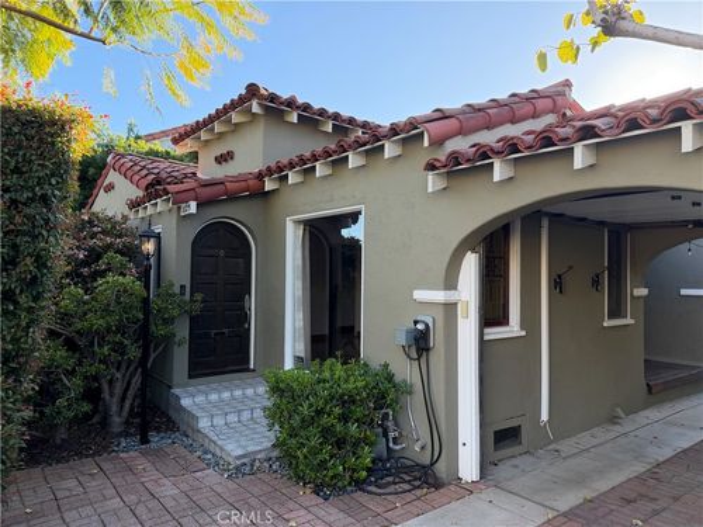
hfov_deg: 71.6
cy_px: 264
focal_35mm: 24
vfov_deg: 56.8
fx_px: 487
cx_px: 352
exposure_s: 1/649
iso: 100
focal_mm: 6.76
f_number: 1.78
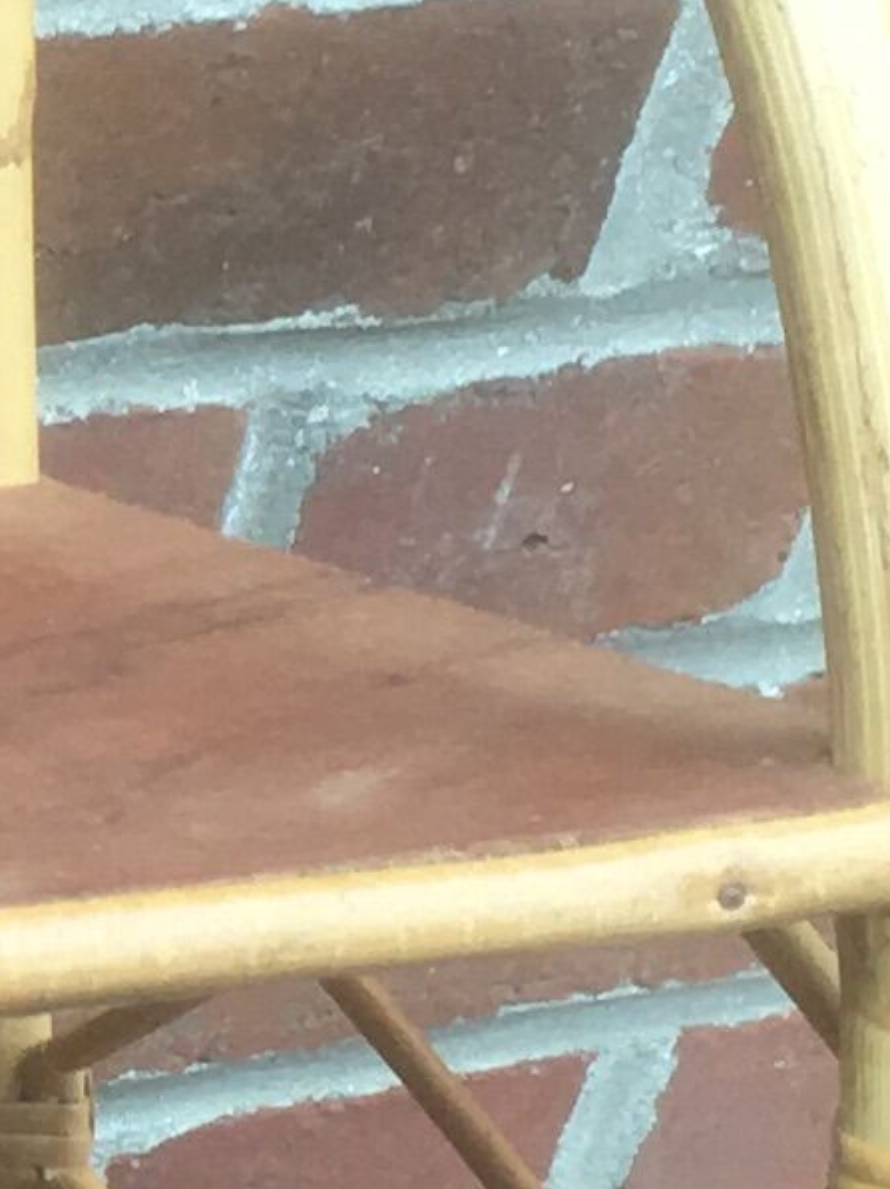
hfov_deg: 7.2
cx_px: -1185
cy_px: 729
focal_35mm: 196
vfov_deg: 10.1
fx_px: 6726
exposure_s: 1/100
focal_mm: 4.15
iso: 40
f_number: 2.2
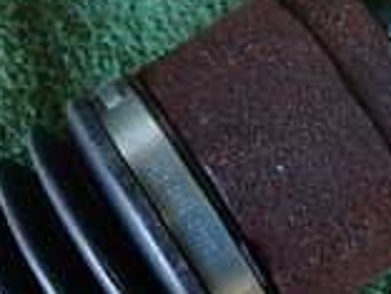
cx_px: 178
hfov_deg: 20.4
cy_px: 249
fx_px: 1084
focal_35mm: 96
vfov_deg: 15.3
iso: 200
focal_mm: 4.5
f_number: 2
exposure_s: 1/50
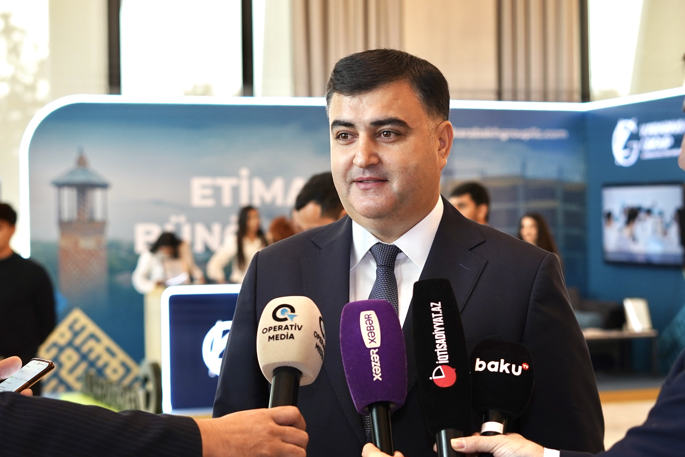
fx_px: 1427
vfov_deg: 18.2
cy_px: 228
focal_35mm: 75
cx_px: 342
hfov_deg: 27.0
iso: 800
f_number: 3.5
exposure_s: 1/100
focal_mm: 50
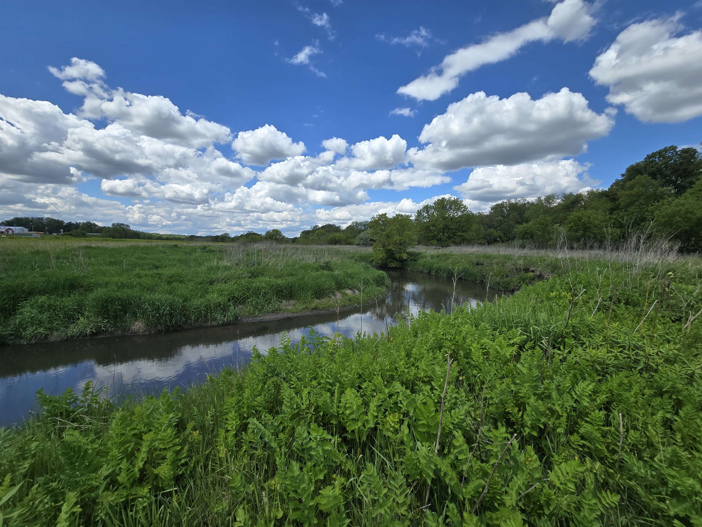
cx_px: 351
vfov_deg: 89.9
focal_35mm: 13
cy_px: 264
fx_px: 264
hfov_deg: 106.2
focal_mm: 2.2
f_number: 2.2
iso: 50
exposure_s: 1/2790
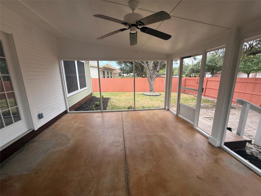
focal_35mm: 14
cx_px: 130
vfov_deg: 85.7
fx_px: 106
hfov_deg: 102.1
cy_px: 98
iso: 64
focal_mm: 2.22
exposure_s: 1/222
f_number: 2.2
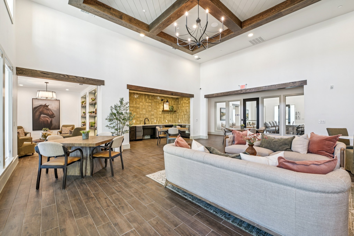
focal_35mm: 15
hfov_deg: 100.4
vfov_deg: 77.3
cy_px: 118
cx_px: 177
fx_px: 147
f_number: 8
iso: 400
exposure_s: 1/15
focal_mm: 15
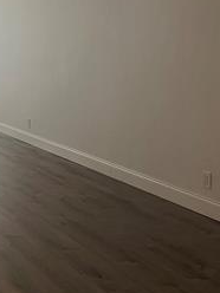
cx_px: -34
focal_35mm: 63
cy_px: 77
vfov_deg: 30.3
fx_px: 534
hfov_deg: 21.8
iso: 125
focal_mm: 5.7
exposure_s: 1/60
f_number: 1.5
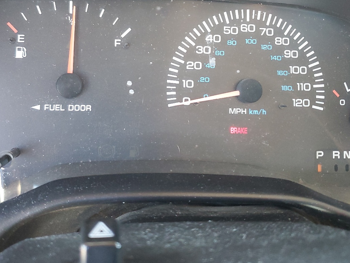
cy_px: 77
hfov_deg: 46.6
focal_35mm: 40
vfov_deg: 35.4
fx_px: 404
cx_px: 142
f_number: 1.5
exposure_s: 1/60.2
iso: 222
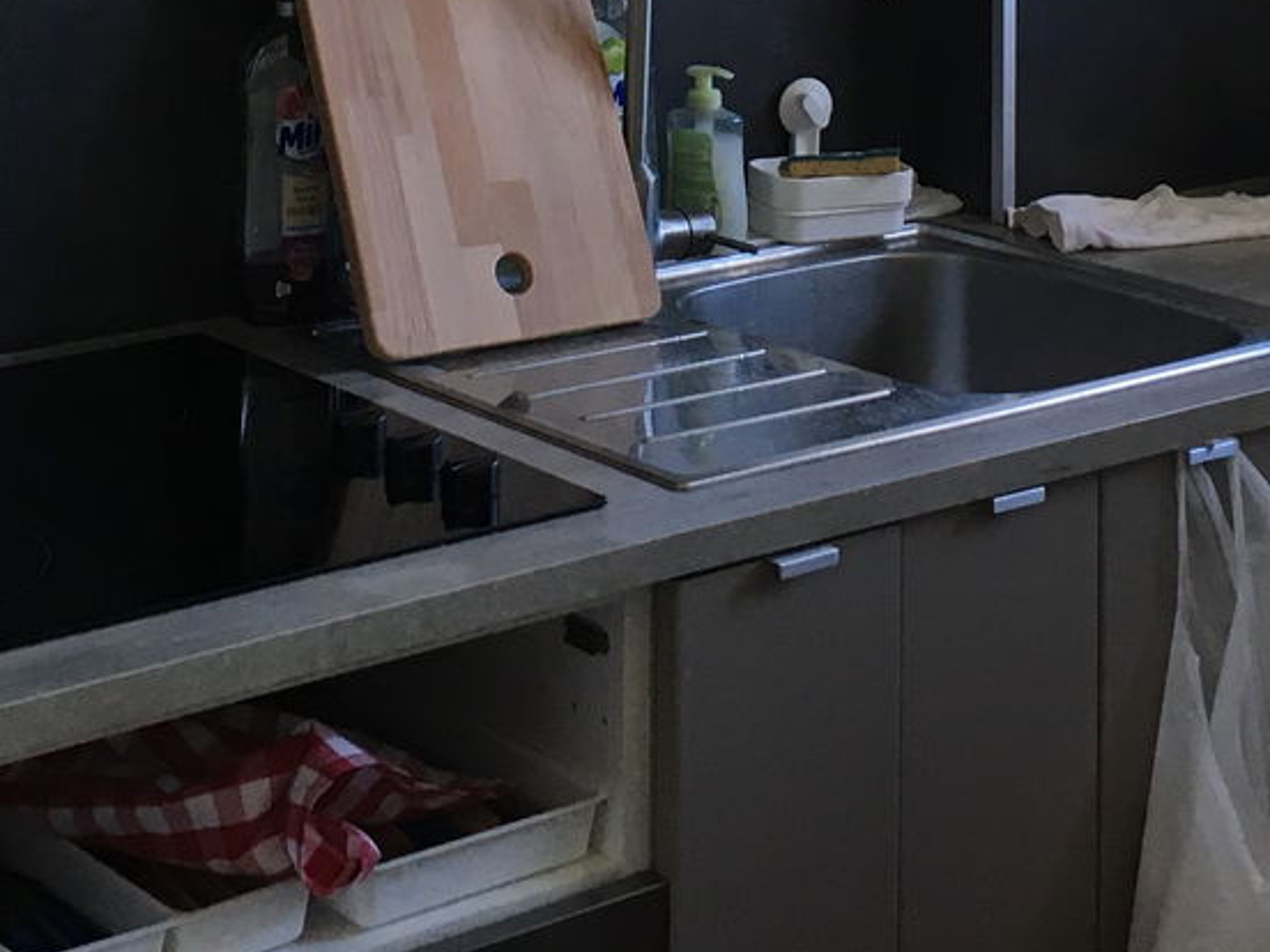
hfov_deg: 23.3
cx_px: 607
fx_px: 3082
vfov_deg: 16.2
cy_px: -419
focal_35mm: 84
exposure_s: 1/33
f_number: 2.2
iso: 40
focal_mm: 4.15
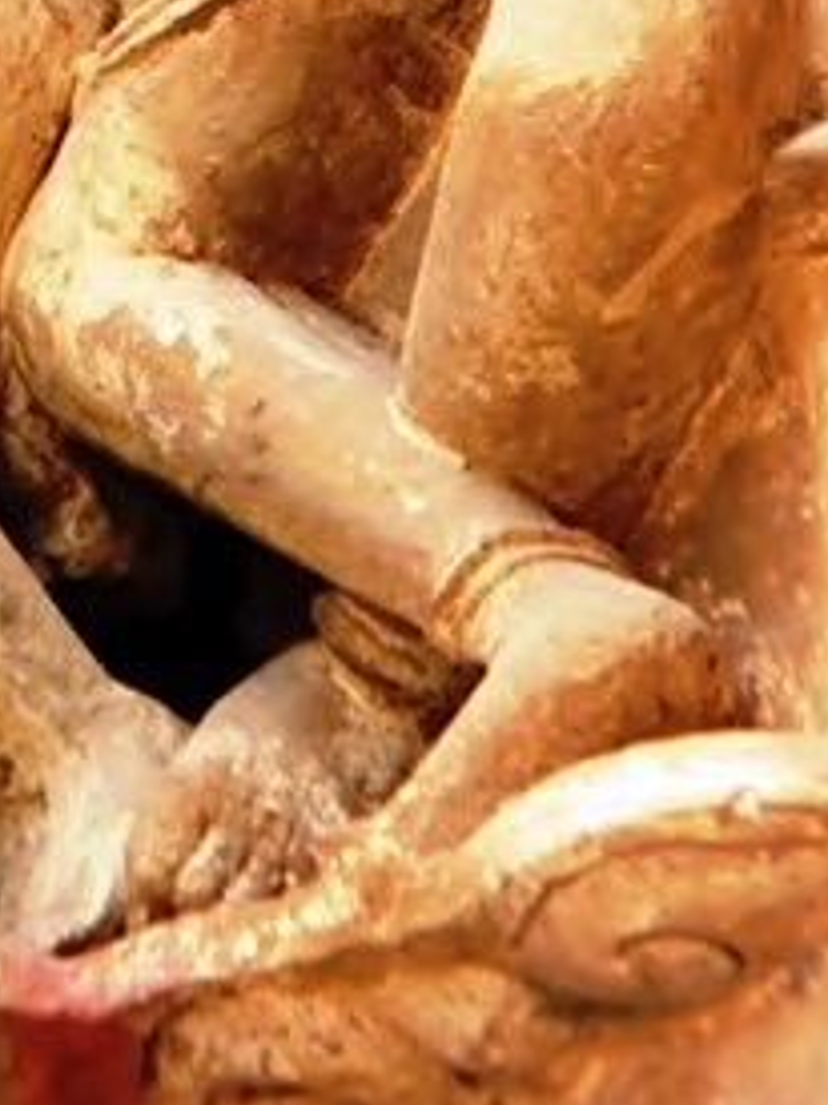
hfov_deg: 2.3
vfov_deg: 3.1
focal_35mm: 647
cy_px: -173
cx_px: 129
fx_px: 20651
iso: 151
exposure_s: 1/60
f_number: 5.4
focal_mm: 50.4
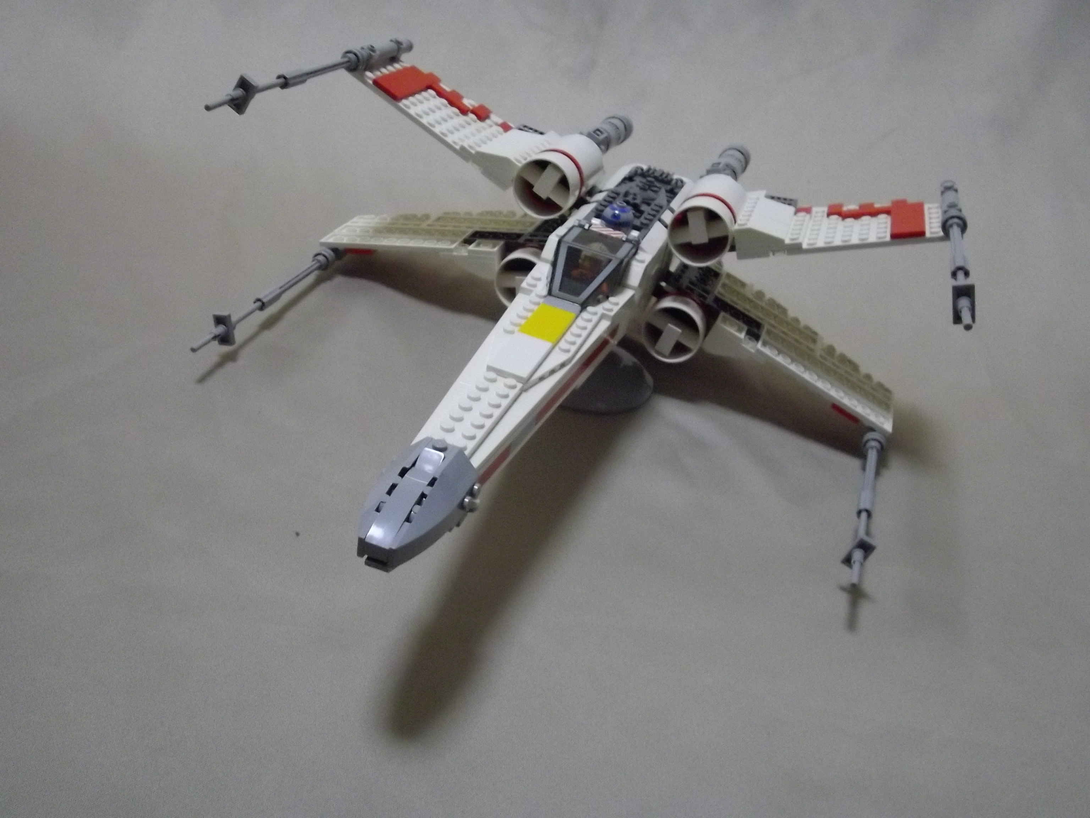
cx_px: 545
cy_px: 409
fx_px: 1008
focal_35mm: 32
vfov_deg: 44.2
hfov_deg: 56.8
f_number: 3.5
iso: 682
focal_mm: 5.8
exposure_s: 1/50
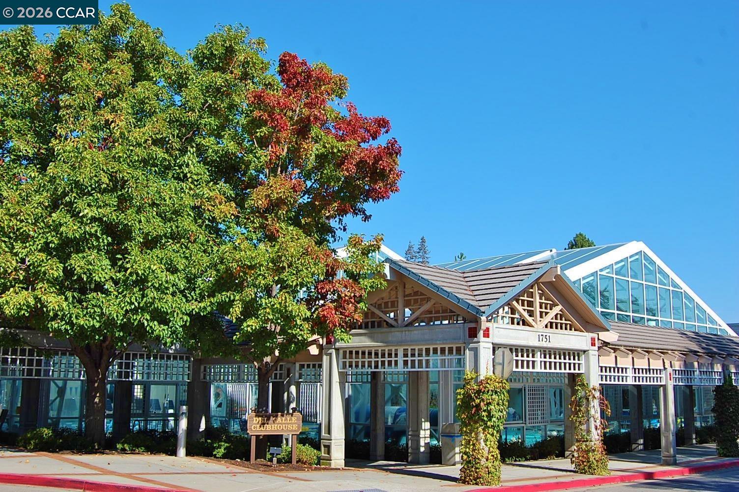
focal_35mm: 39
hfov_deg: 49.6
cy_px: 246
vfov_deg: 34.1
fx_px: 800
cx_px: 370
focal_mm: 26
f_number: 8
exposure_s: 1/250
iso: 200
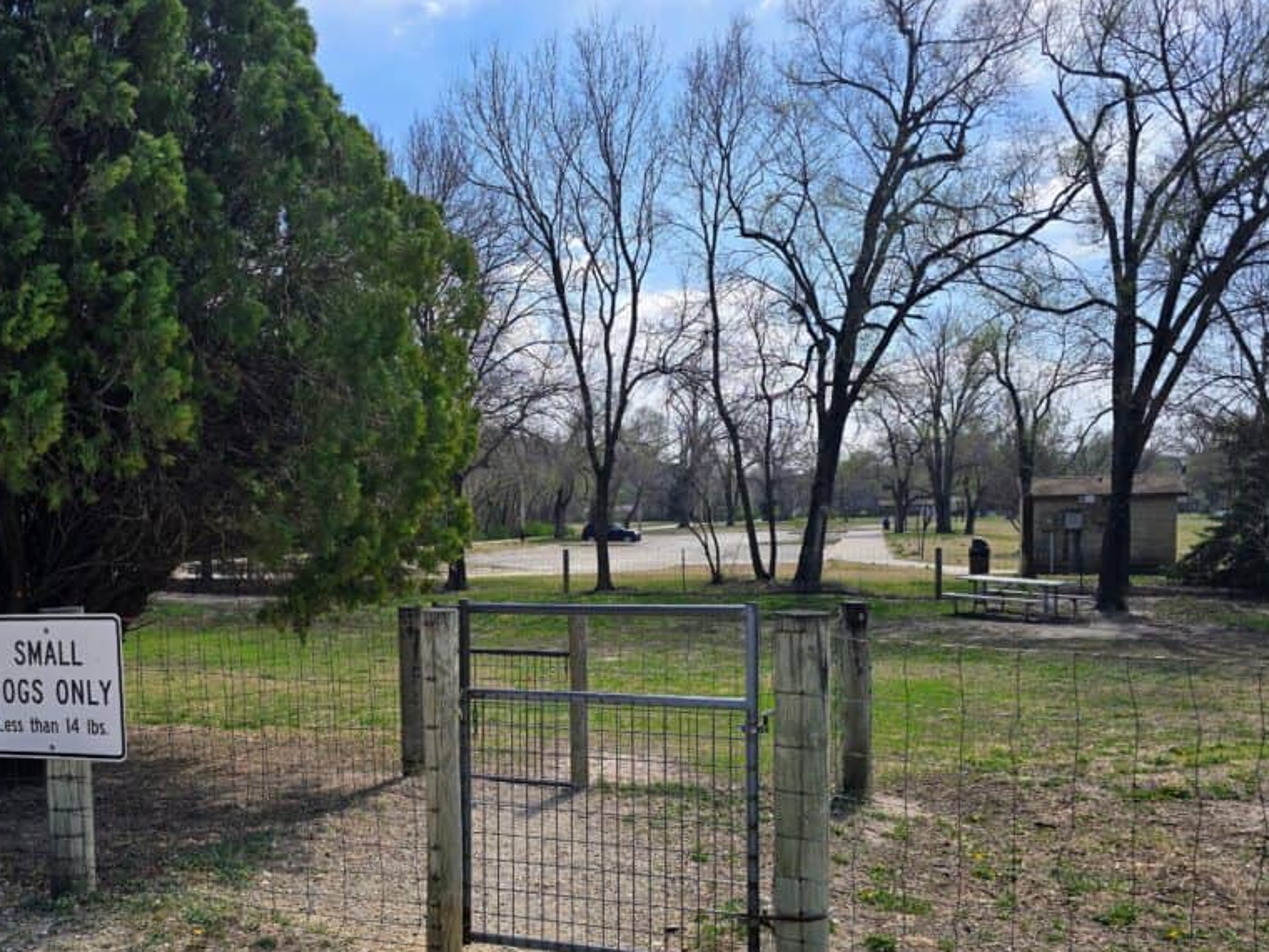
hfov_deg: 57.9
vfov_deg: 45.1
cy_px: 586
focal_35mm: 31
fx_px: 1136
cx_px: 514
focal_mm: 6.3
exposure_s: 1/713
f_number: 1.7
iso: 12
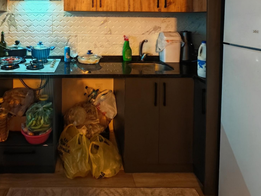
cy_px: 23
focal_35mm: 23
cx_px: 85
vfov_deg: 52.4
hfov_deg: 71.6
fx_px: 173
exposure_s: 1/20
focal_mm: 1.82
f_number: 2
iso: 1250
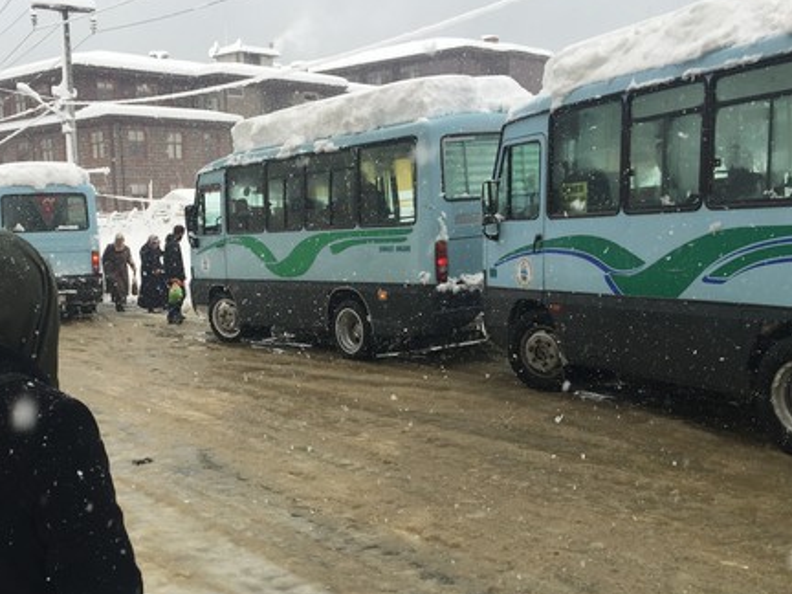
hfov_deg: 41.5
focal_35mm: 45
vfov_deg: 32.0
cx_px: 262
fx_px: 1030
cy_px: 378
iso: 32
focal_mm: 4.15
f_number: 2.2
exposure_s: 1/366
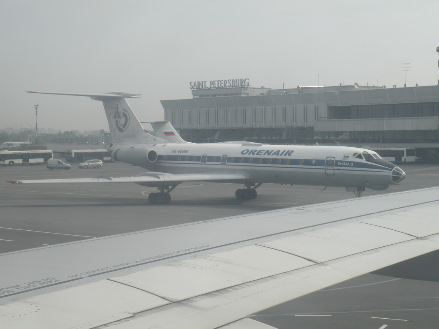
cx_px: 220
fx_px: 1065
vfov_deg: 17.6
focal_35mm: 84
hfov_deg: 23.3
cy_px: 164
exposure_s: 1/248
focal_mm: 14.9
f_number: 7.1
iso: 64
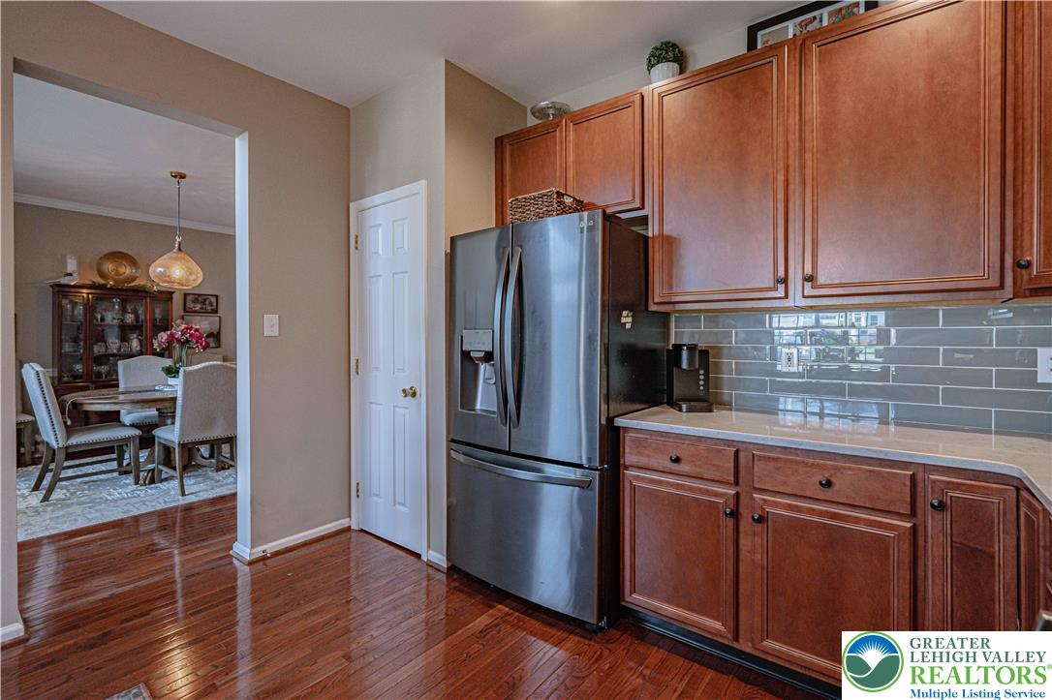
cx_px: 526
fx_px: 467
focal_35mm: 16
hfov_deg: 96.8
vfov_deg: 73.7
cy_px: 350
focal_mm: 16
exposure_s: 1/500
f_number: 4
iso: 1250
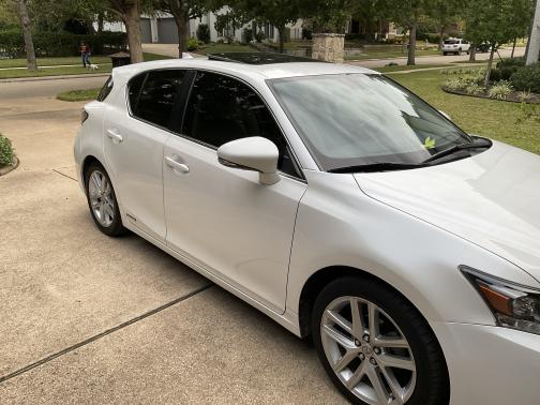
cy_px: 202
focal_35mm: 29
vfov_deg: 48.2
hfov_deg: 61.7
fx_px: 452
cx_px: 270
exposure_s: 1/120
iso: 40
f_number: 1.8
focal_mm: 3
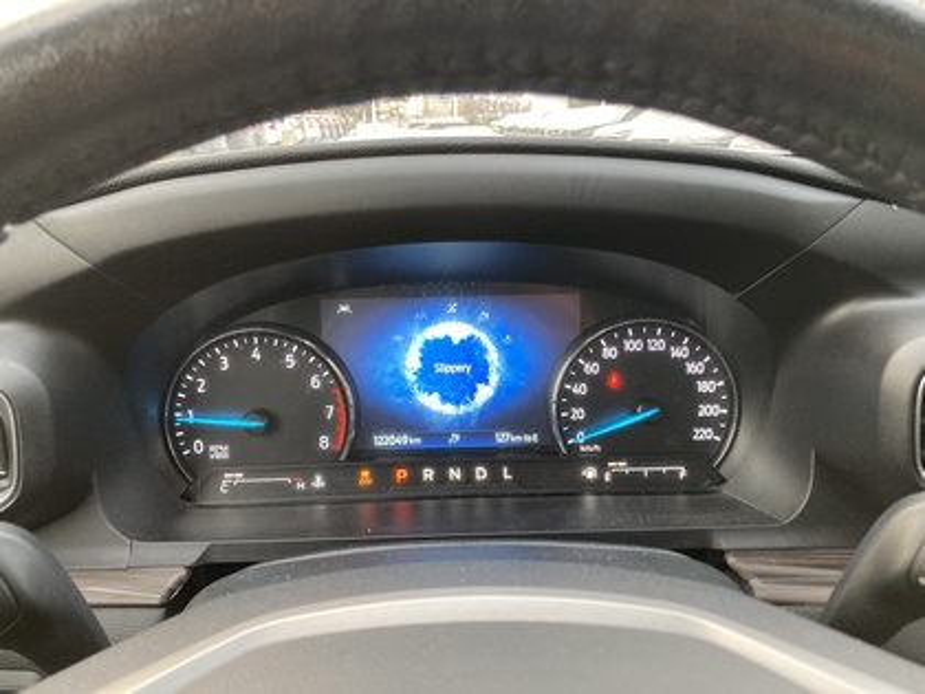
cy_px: 347
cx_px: 462
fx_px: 748
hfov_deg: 63.4
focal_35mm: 28
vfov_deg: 49.7
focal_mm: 3.99
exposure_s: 1/60
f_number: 1.8
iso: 160
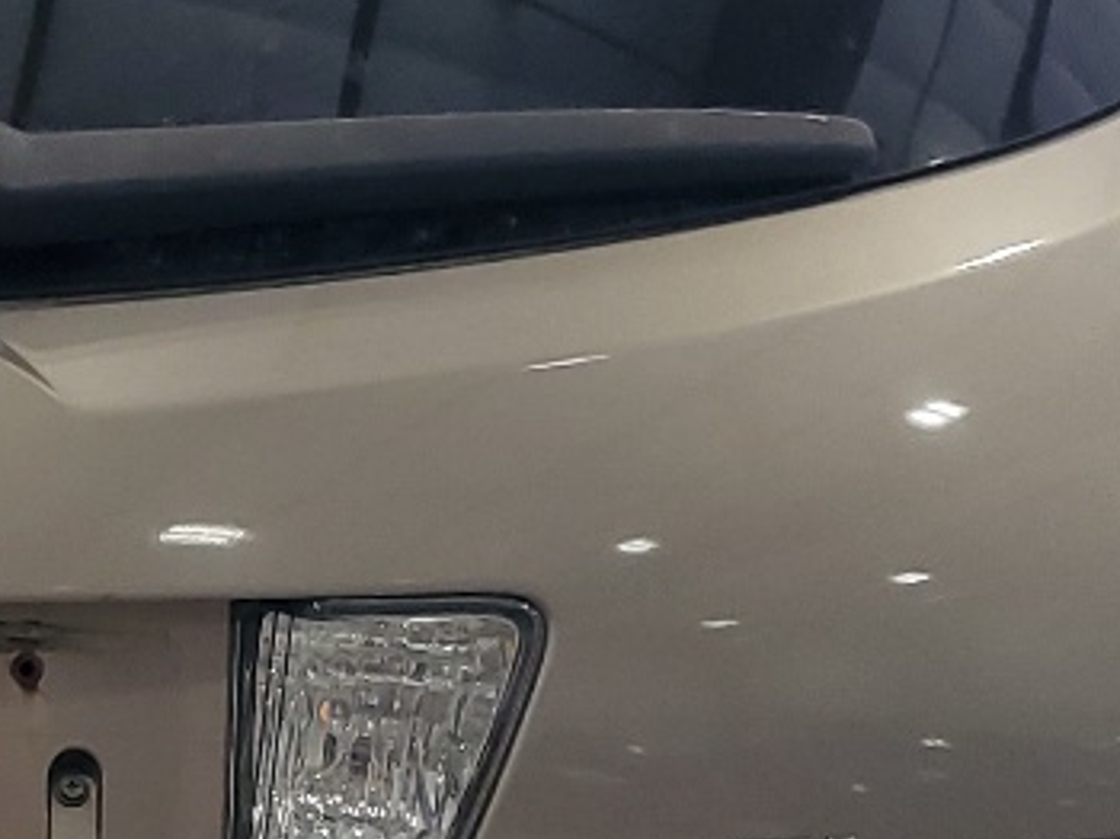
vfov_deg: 12.4
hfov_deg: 16.0
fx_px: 3848
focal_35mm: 119
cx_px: -147
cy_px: 628
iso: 67
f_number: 1.5
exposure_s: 1/120
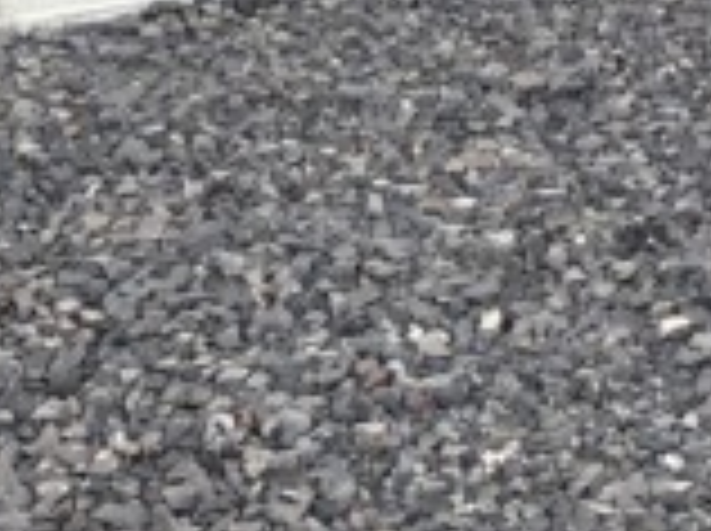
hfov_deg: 13.5
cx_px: 878
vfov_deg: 9.2
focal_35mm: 142
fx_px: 2912
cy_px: -814
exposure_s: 1/592
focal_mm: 3.99
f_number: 1.8
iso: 20
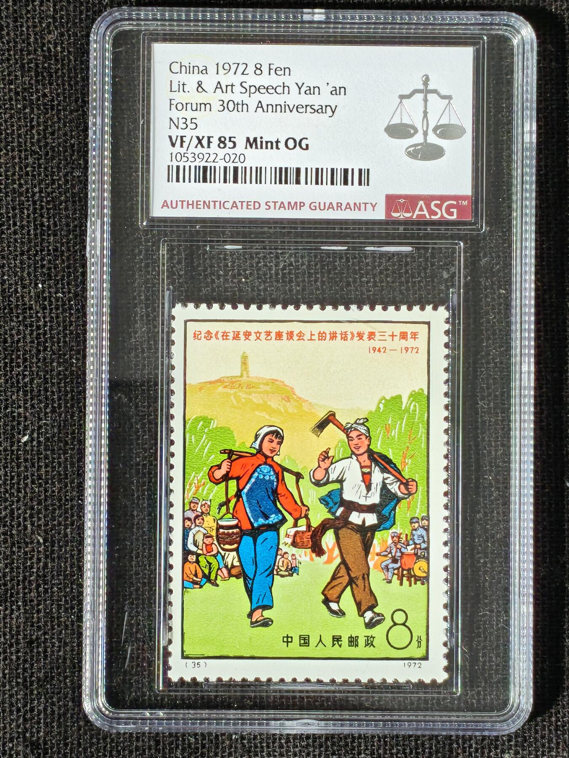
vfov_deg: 17.3
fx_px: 2498
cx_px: 284
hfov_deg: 13.0
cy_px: 379
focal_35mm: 114
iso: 50
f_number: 1.5
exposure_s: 1/179
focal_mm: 4.94
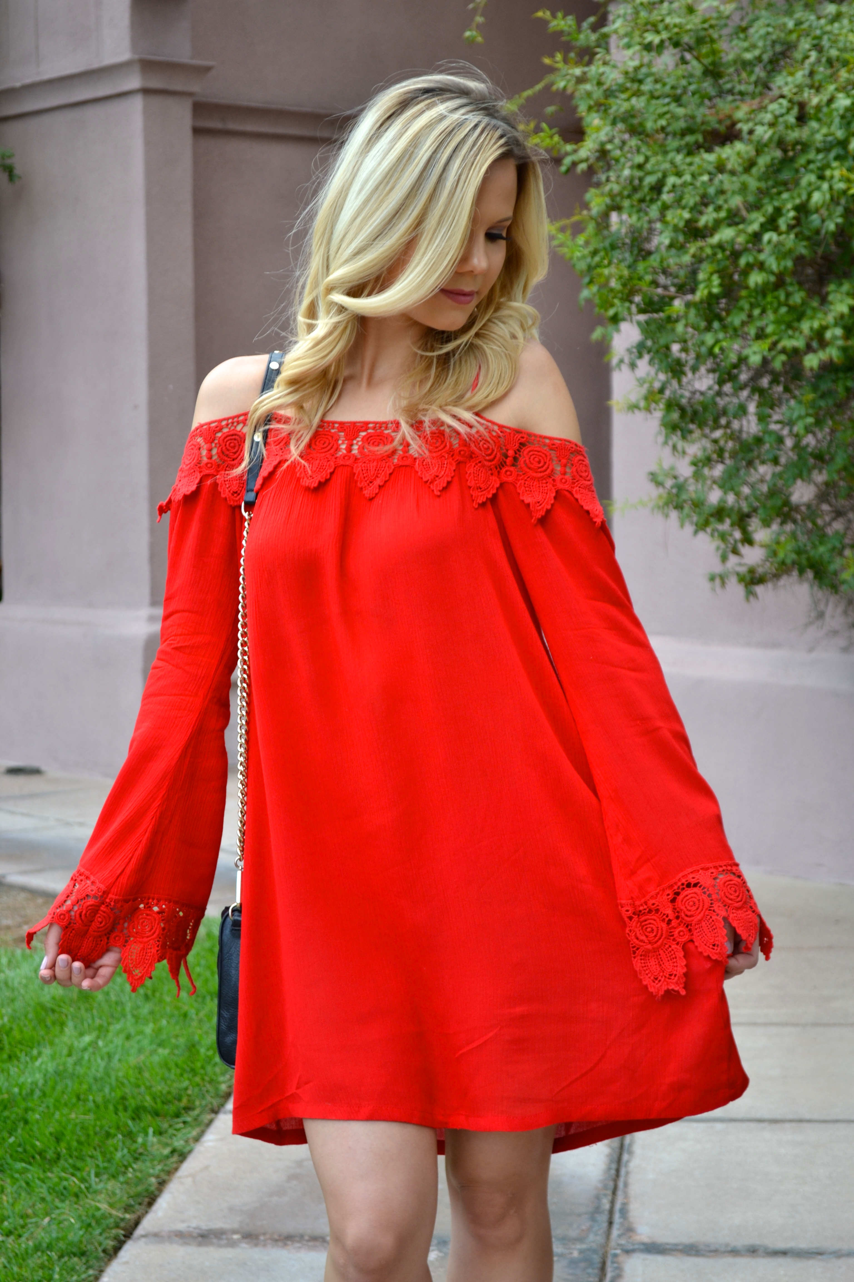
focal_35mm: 72
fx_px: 2562
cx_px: 427
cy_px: 641
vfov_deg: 28.1
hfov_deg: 18.9
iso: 200
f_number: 5.6
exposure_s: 1/160
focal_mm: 48
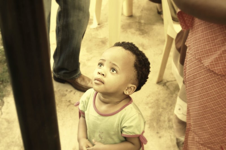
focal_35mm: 63
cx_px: 113
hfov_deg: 31.9
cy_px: 75
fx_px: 395
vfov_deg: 21.5
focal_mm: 42
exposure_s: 1/125
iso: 200
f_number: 5.6
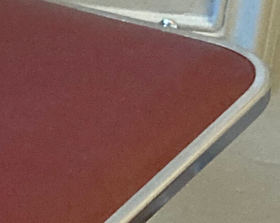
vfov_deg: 7.6
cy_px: 146
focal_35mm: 202
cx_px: -231
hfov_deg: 9.1
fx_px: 1673
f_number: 1.8
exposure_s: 1/33
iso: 250
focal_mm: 3.99
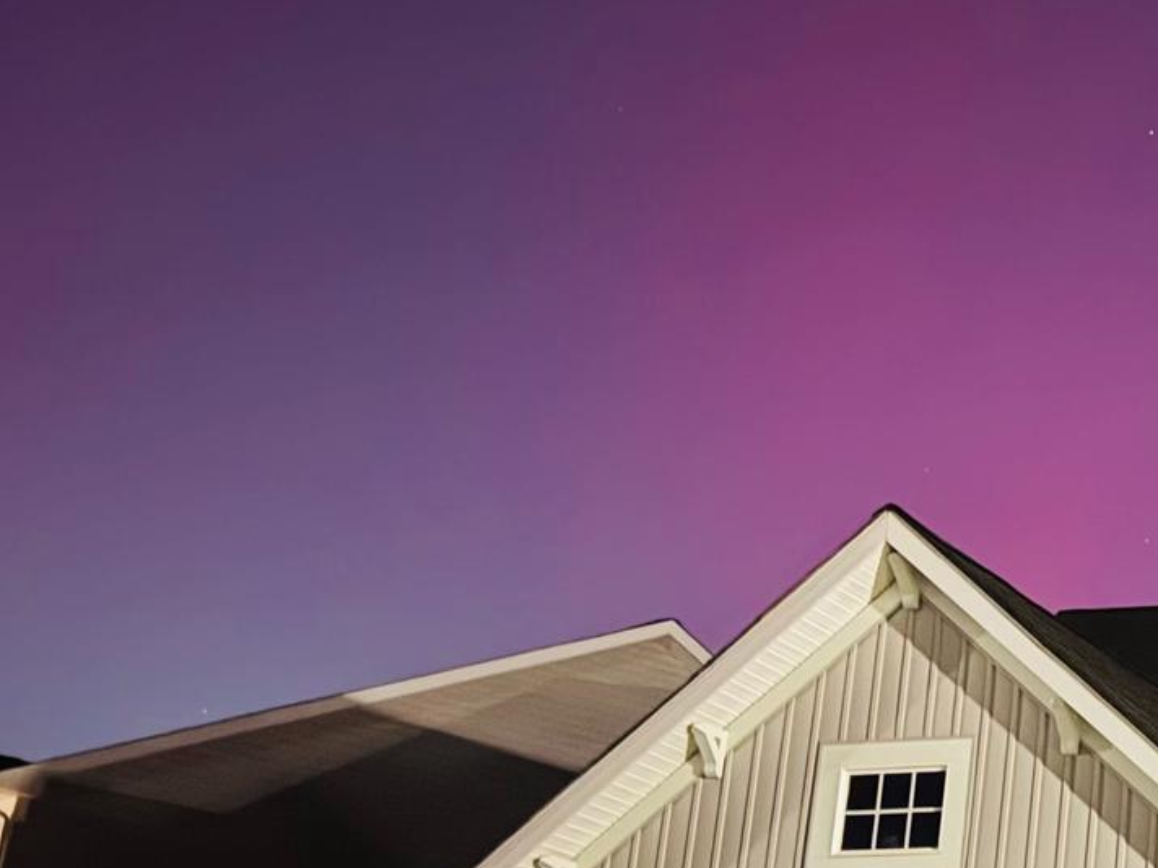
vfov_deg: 21.1
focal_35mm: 69
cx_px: 1430
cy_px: 697
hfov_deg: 25.1
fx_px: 2308
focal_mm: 6.76
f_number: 1.78
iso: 1600
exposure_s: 1/2
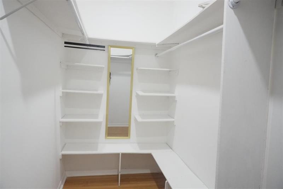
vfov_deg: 53.2
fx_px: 189
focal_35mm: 24
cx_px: 142
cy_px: 94
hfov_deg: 73.7
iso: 5000
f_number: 7.1
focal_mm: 16
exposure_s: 1/125
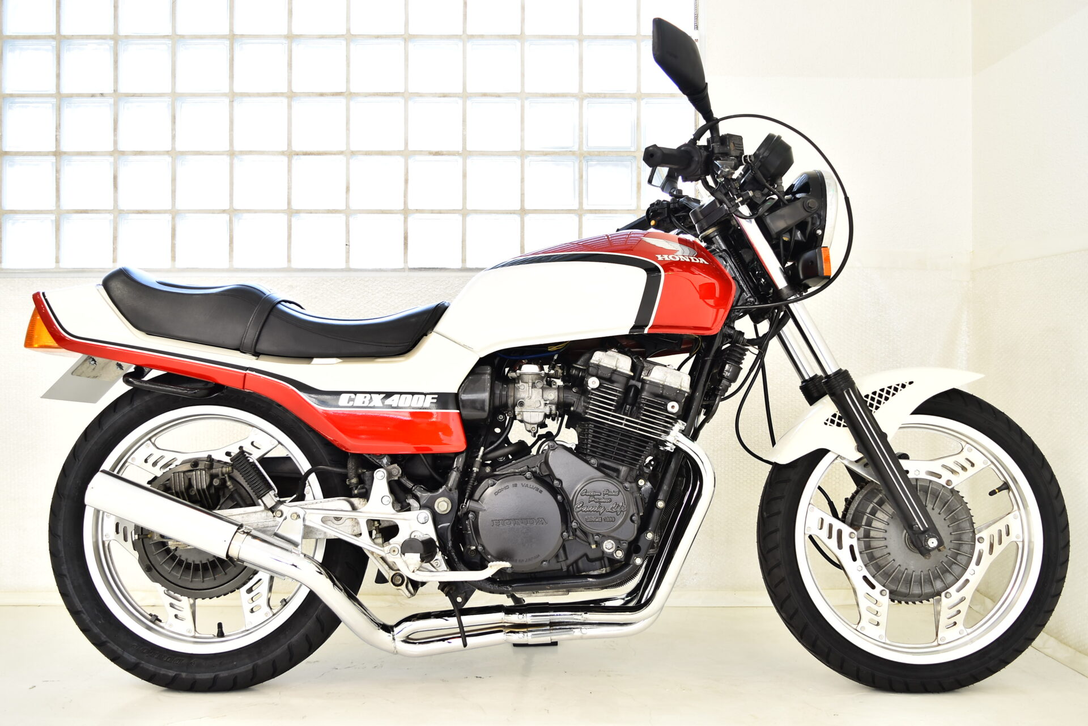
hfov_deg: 57.2
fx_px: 997
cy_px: 363
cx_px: 544
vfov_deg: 40.0
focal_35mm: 33
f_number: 3.8
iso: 100
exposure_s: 1/15
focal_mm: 22
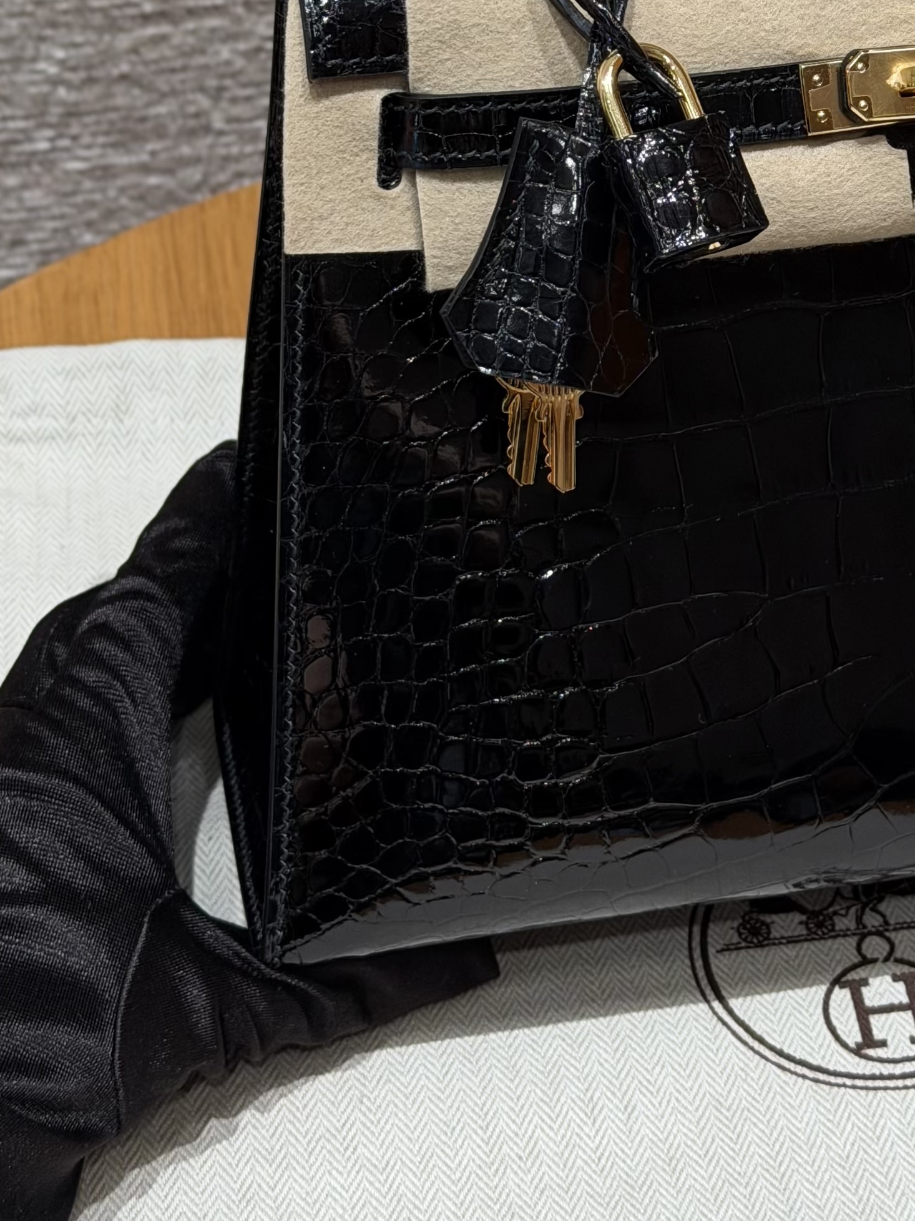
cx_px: 818
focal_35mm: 99
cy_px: 162
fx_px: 3490
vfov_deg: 19.5
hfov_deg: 14.8
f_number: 1.78
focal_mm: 6.76
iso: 50
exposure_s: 1/50
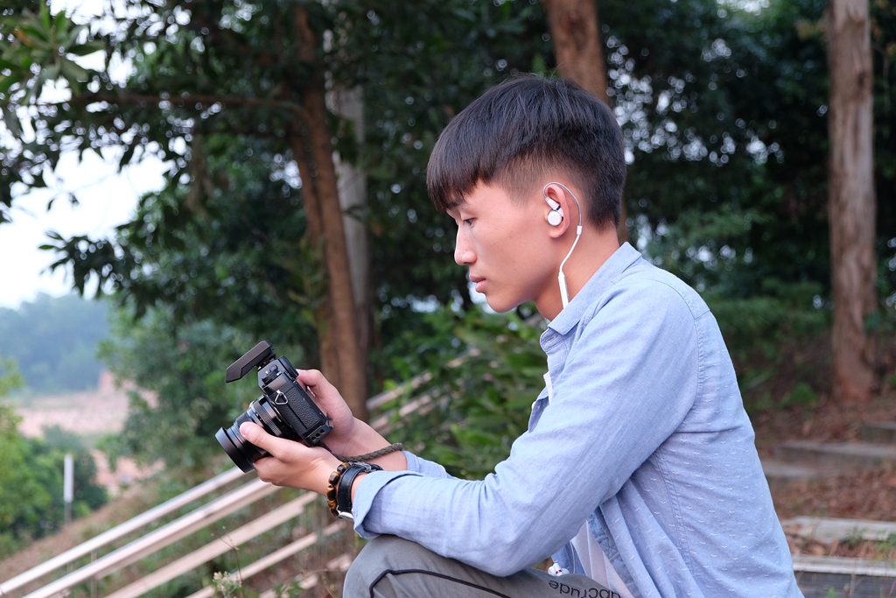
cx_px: 448
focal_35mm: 61
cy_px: 299
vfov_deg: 22.3
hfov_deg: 32.9
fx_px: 1518
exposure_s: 1/52
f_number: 4
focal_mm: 40.7
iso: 800
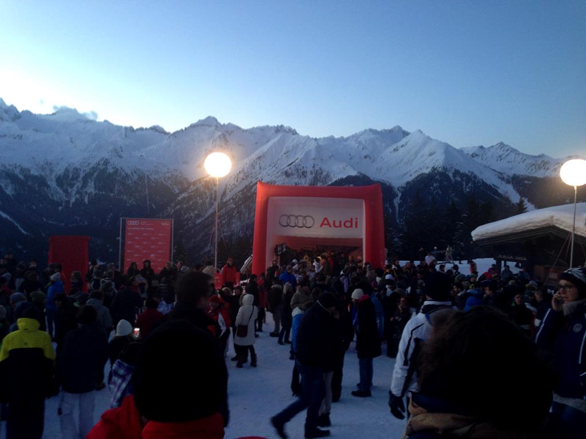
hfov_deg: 55.4
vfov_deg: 42.9
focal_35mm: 33
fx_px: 559
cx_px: 293
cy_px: 220
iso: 64
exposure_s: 1/20
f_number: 2.4
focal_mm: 4.13
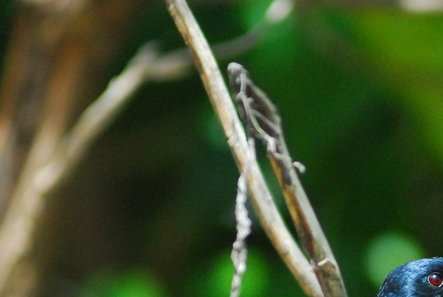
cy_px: 353
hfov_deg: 2.2
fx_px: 11593
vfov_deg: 1.5
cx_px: 408
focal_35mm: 941
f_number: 2.8
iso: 800
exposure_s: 1/3200
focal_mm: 200
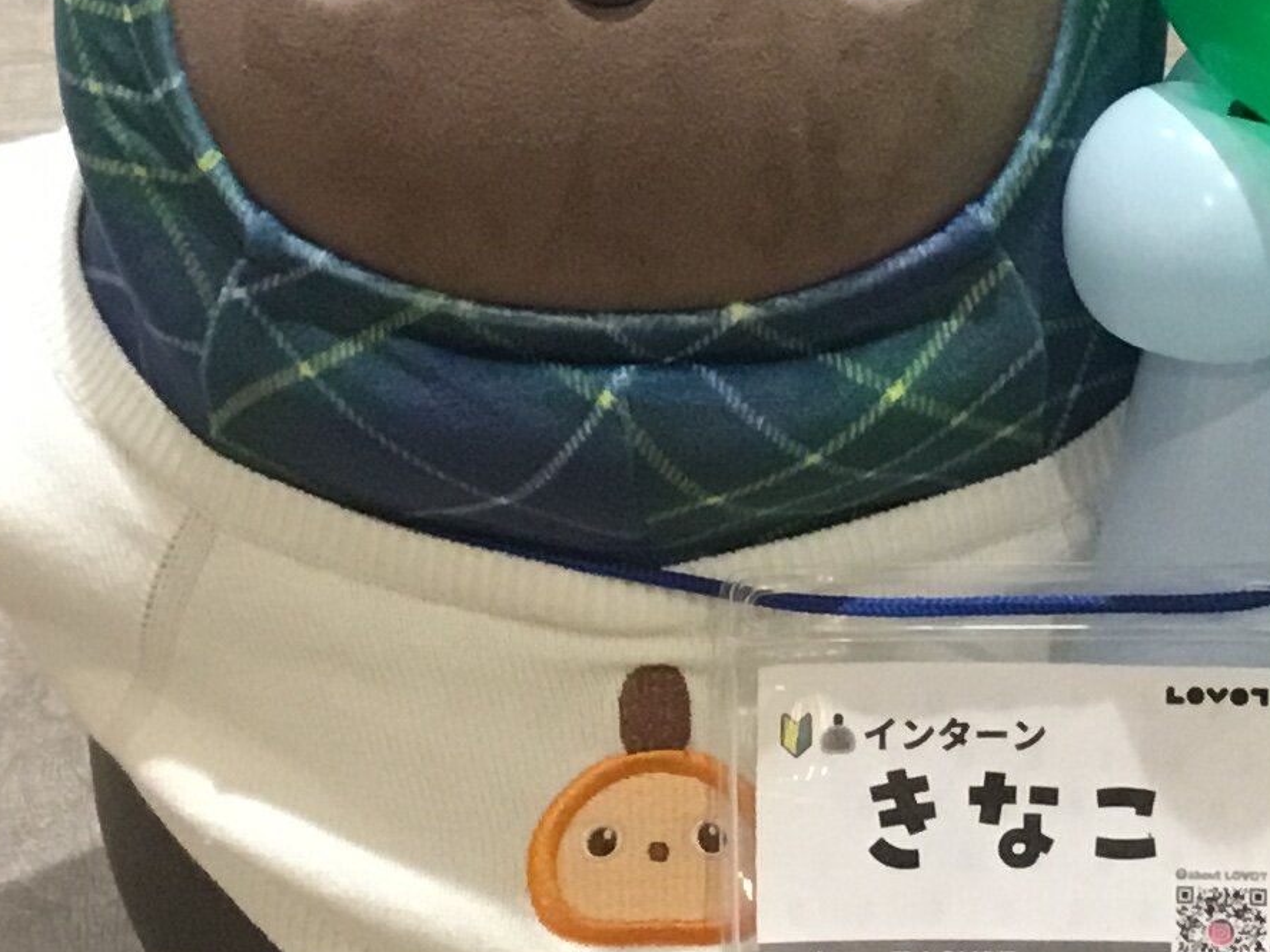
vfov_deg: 12.8
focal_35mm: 114
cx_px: 649
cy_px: -7
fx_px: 4182
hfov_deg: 17.3
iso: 125
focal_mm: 3.3
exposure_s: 1/30
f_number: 2.4
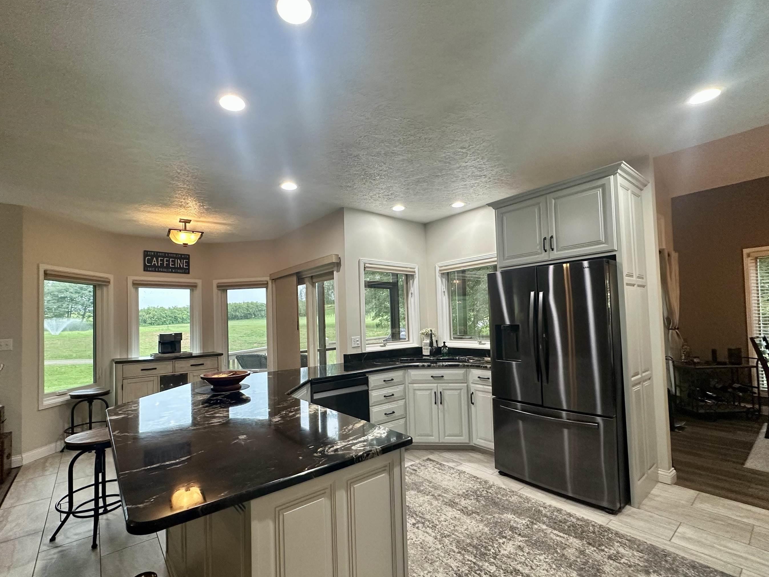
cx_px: 366
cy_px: 307
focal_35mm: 16
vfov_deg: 78.0
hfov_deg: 94.4
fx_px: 355
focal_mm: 2.22
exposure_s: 1/120
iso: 250
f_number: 2.2
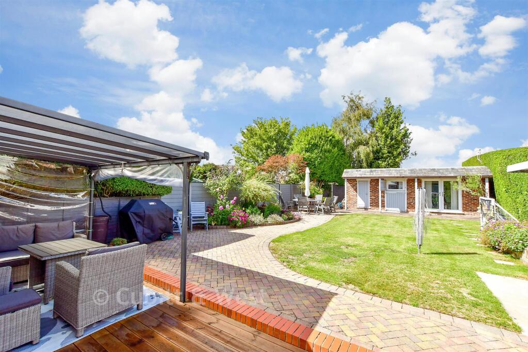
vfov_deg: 77.3
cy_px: 176
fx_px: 220
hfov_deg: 100.4
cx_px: 264
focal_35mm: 15
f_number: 8
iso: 320
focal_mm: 10
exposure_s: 1/400
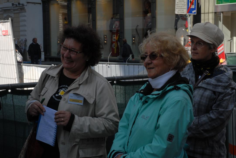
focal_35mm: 72
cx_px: 118
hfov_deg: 28.0
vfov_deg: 19.0
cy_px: 79
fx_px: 473
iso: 400
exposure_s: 1/320
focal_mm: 48
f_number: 9
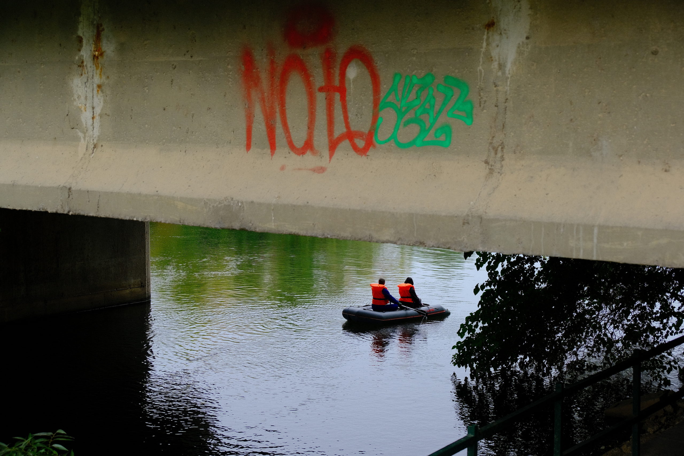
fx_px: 1102
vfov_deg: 23.4
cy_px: 228
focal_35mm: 58
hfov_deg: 34.5
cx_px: 342
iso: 320
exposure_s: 1/220
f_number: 5.6
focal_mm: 38.9
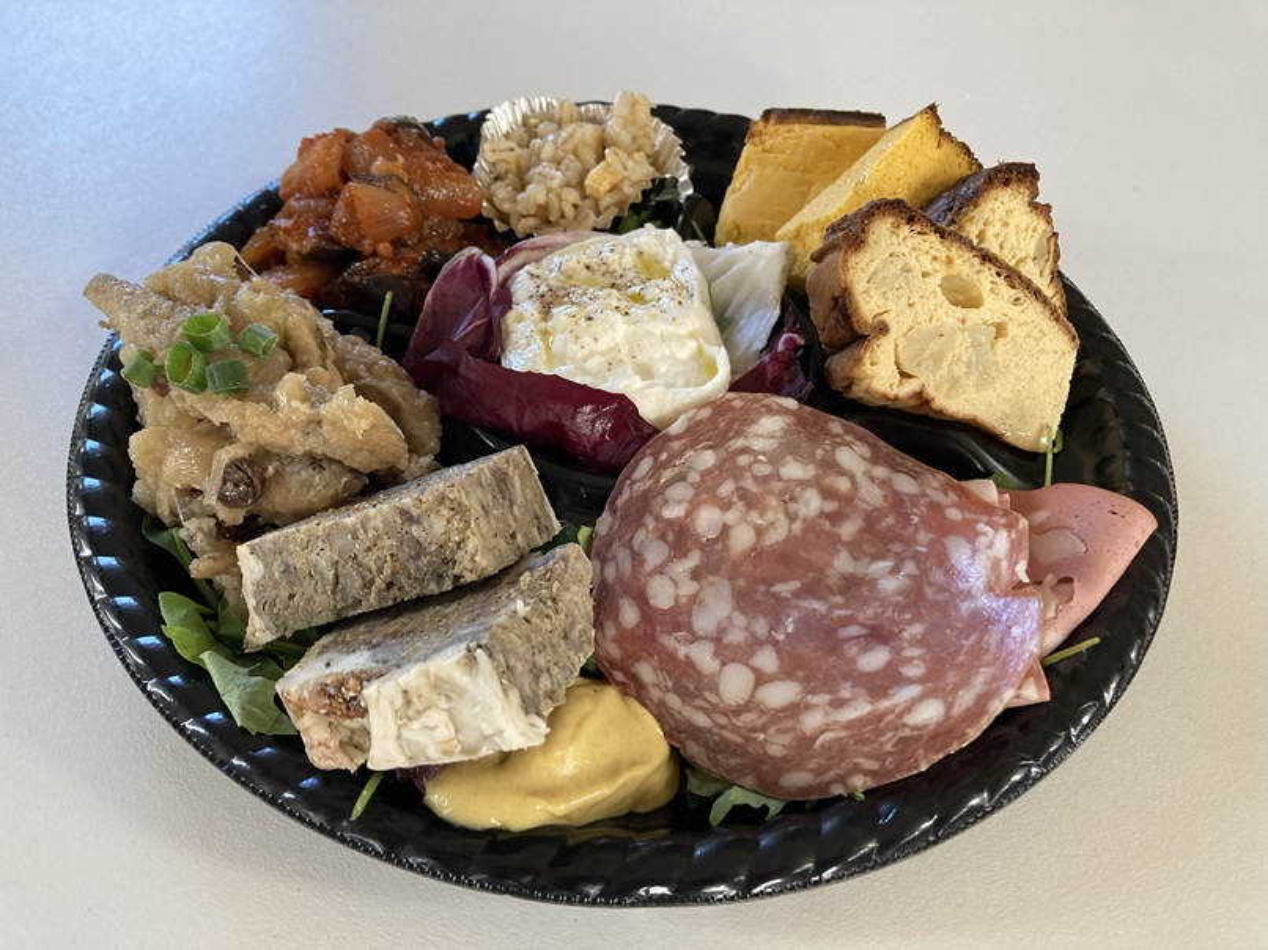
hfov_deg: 63.5
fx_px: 1025
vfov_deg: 49.7
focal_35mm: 28
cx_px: 634
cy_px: 475
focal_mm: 3.99
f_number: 1.8
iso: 125
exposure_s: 1/60
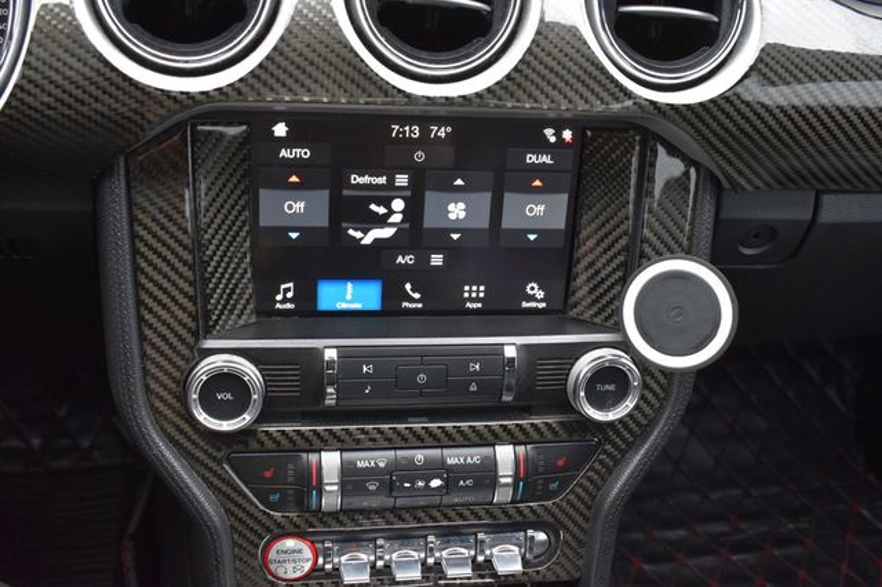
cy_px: 294
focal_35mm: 39
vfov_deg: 34.2
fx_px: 955
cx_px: 441
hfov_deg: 49.6
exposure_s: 1/15
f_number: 6.3
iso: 1600
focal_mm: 26
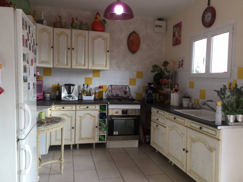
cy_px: 91
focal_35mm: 31
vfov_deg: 45.4
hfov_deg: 58.4
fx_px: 218
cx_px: 122
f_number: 2.4
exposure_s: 1/50
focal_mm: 3.3
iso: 32
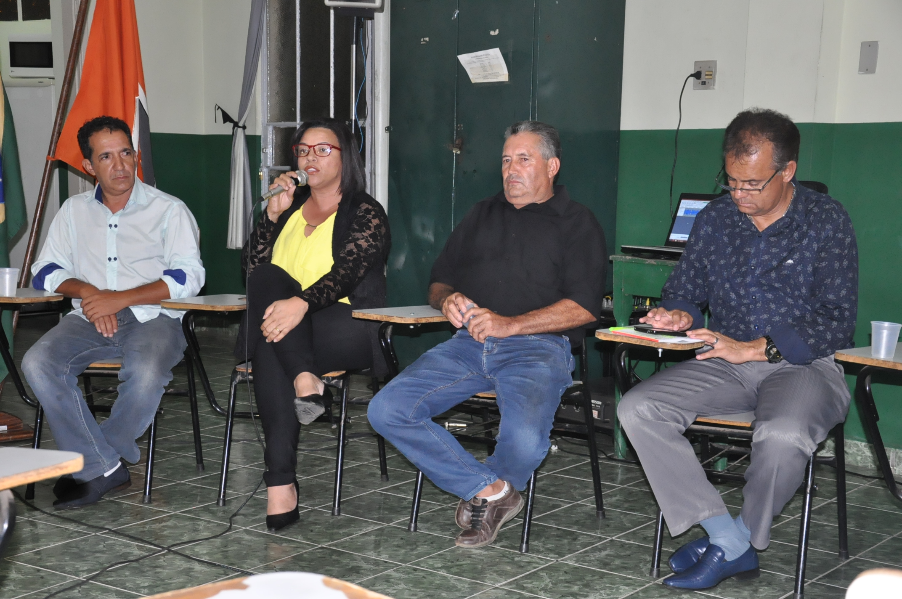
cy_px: 300
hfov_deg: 35.1
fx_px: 1426
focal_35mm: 57
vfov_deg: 23.7
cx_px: 451
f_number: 5
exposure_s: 1/60
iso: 2000
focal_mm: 38
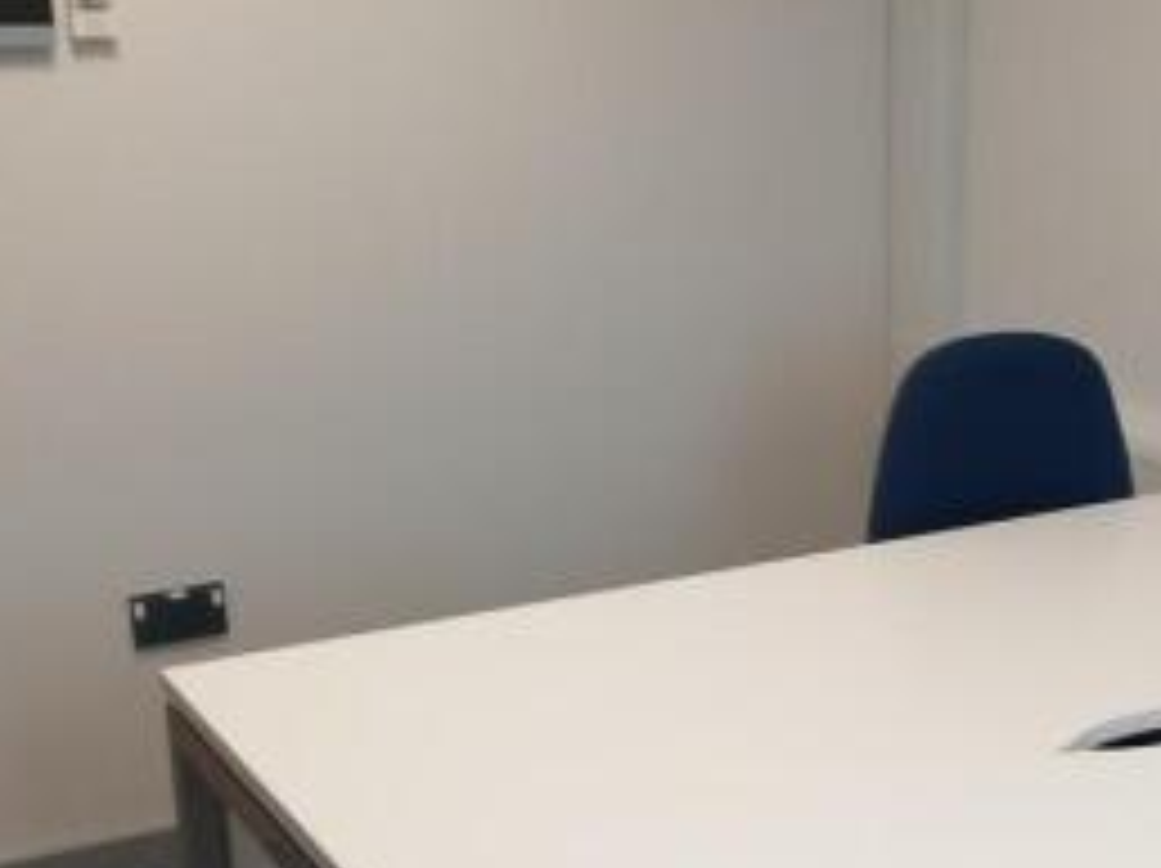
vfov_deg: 23.9
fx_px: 2044
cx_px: 907
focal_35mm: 61
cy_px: 578
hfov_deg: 31.0
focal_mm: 4
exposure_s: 1/50
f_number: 1.8
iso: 80
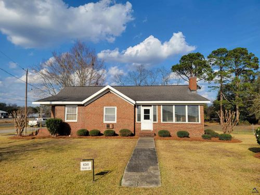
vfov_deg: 56.8
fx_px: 180
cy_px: 98
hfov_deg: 71.6
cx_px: 130
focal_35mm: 24
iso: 16
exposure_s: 1/1114
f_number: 1.8
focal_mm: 6.7
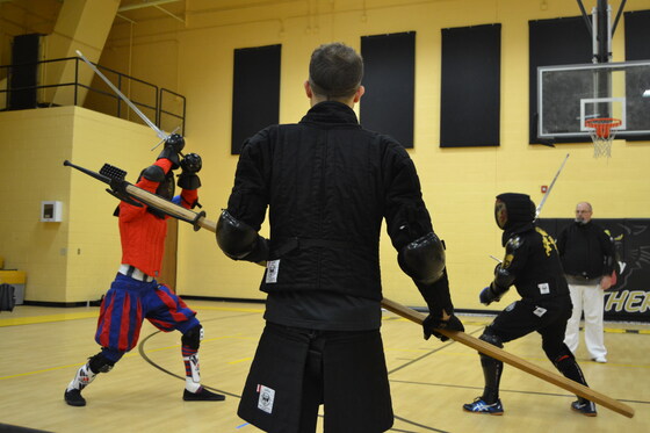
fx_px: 704
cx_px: 325
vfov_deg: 34.2
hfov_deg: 49.6
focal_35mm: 39
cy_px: 216
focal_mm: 26
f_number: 4
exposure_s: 1/60
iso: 1800
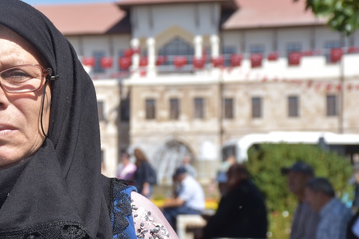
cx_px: 0
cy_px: 204
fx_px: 1605
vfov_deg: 8.5
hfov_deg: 12.6
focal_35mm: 161
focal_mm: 52
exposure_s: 1/500
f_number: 8
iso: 180
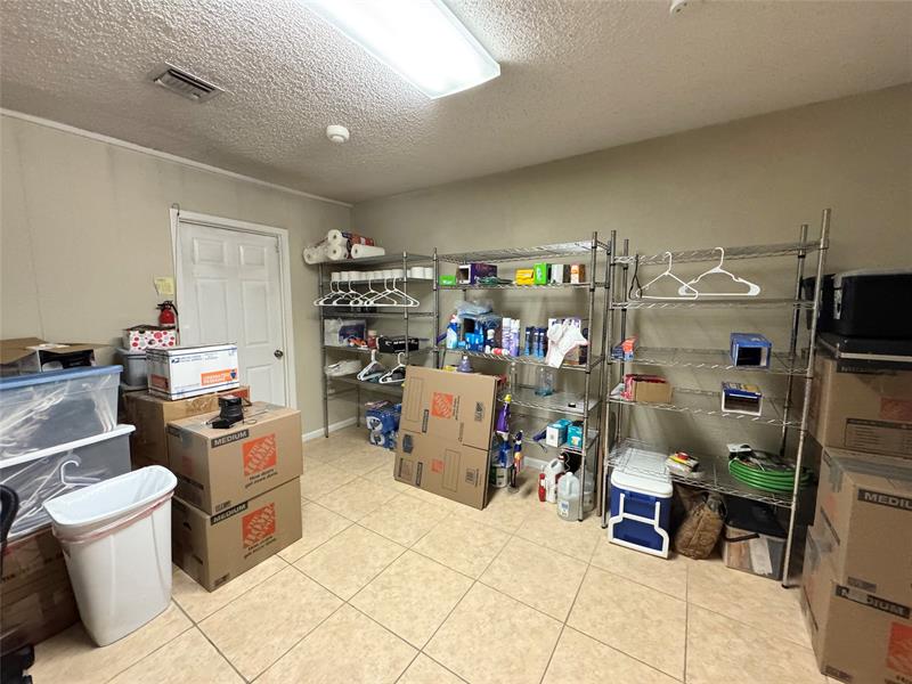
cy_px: 342
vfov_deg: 85.7
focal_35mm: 14
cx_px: 456
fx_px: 369
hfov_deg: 102.1
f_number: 2.2
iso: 640
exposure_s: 1/60
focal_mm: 2.22
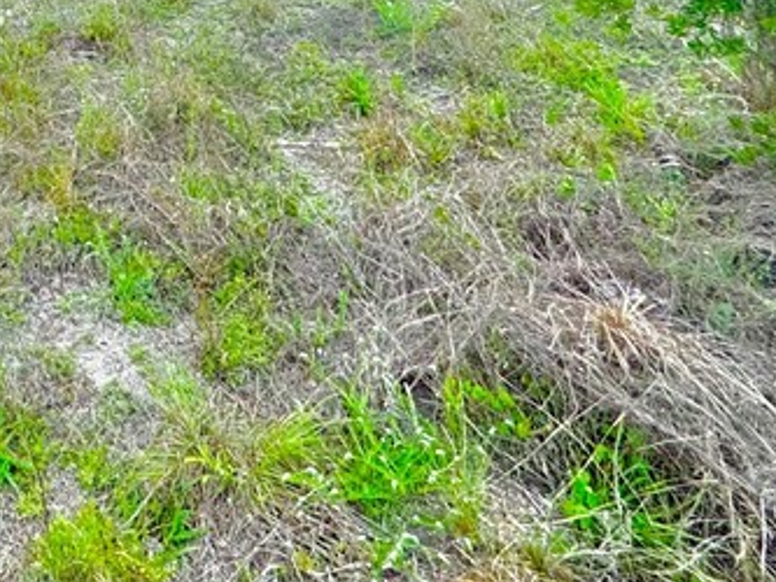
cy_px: -230
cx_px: -5
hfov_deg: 38.7
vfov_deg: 26.7
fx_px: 964
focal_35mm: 43
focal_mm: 2.22
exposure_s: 1/515
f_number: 2.2
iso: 40
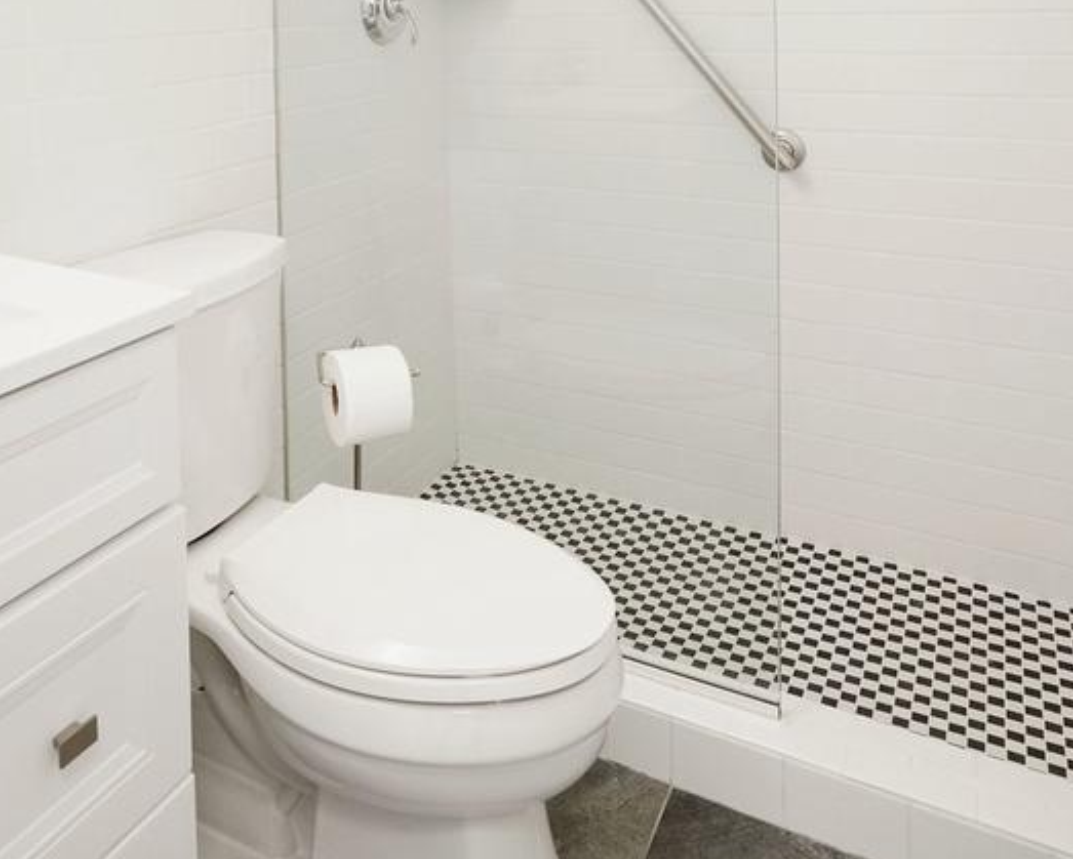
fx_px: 985
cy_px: -18
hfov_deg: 55.9
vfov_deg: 40.6
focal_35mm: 31
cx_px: 355
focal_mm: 16
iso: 1250
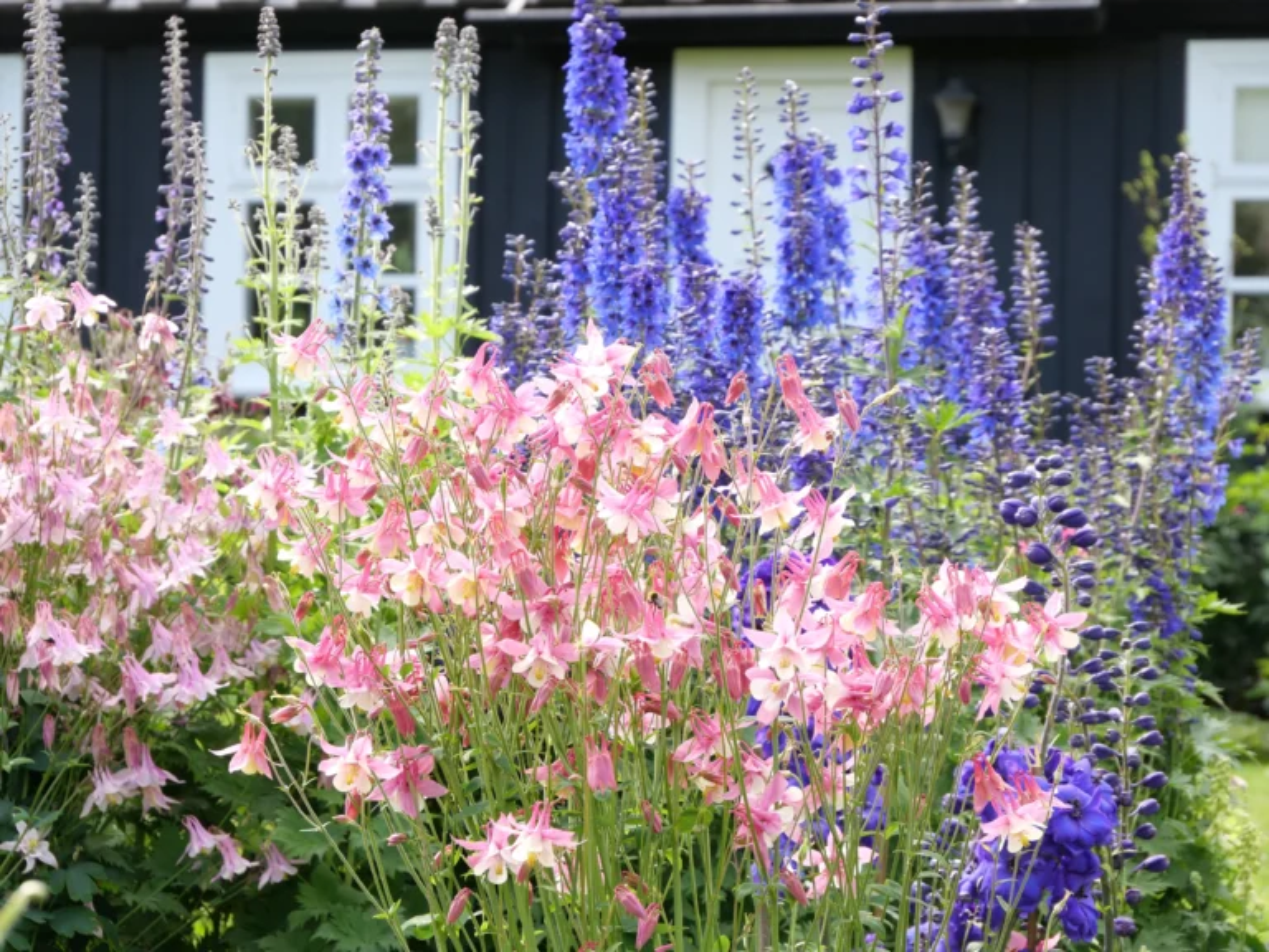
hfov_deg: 16.4
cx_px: 634
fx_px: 4399
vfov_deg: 12.3
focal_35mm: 120
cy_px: 476
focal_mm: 60
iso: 200
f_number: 5.6
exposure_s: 1/125
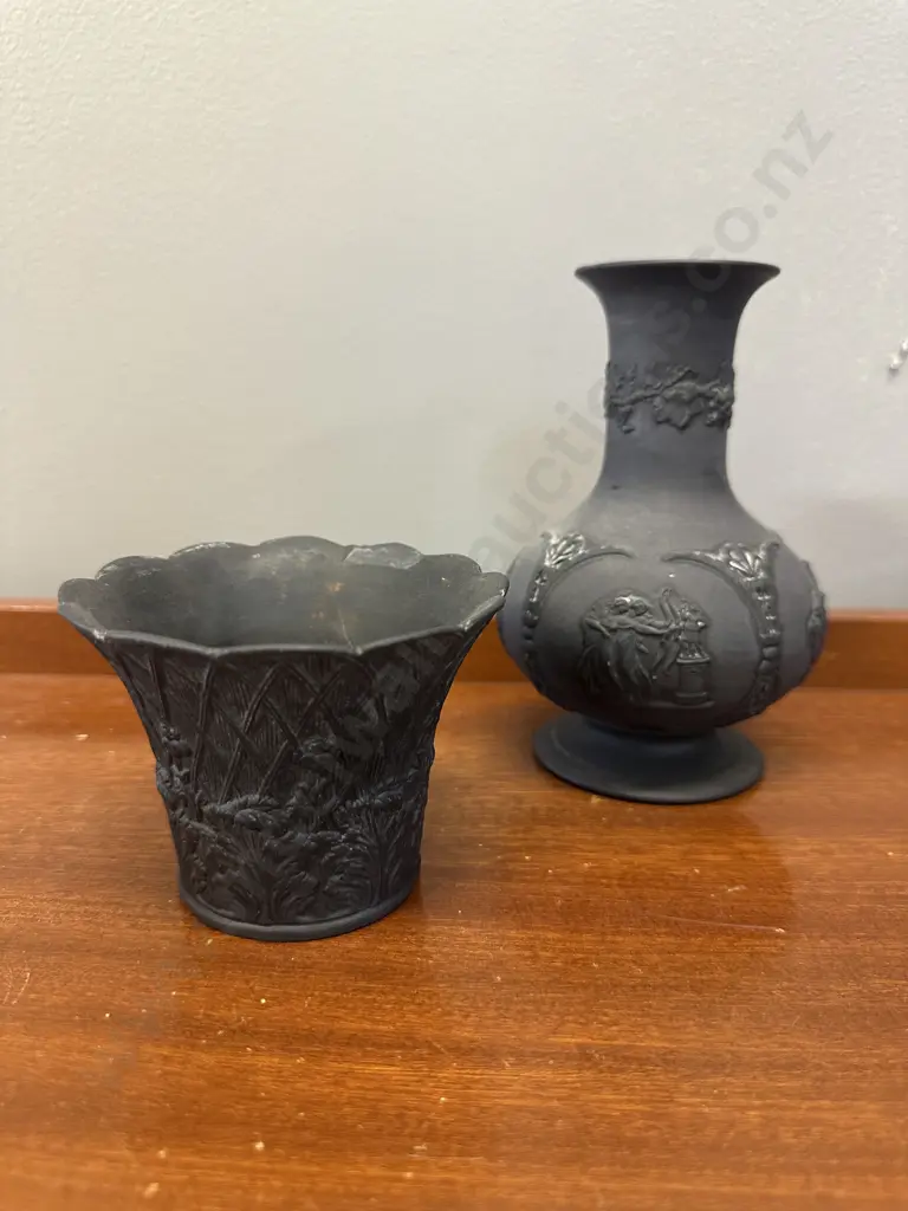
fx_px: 839
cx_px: 454
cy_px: 606
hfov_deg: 56.8
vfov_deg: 71.6
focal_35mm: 24
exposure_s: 1/50
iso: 320
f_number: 1.78
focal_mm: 6.86
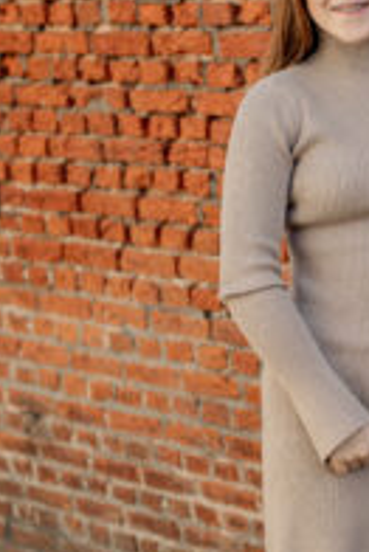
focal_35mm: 124
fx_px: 1903
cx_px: 366
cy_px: 331
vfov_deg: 16.5
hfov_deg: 11.0
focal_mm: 50
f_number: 2.5
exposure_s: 1/800
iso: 160
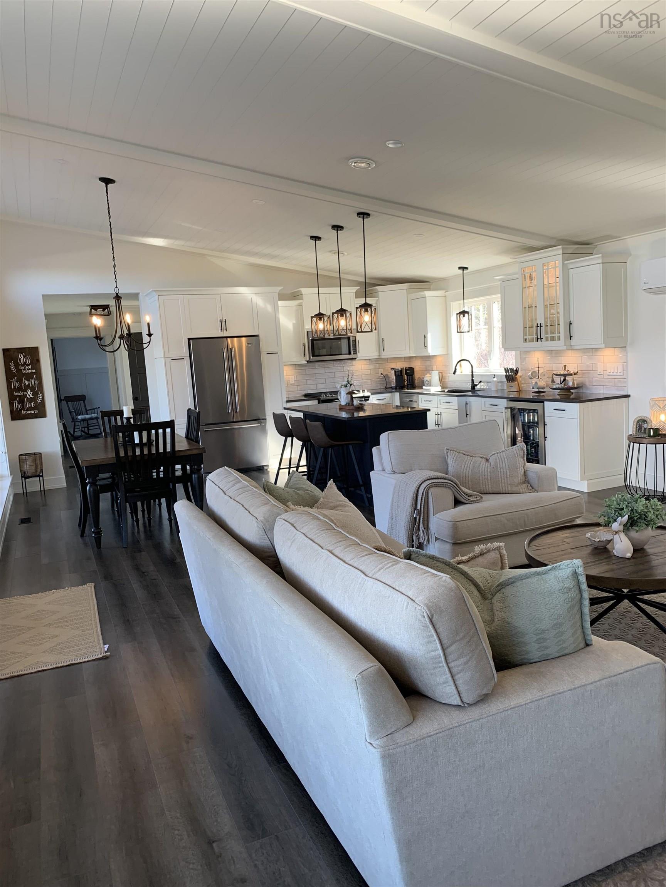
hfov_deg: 53.1
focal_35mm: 26
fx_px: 667
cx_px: 333
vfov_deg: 67.3
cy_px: 444
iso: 64
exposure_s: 1/120
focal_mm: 4.25
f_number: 1.8
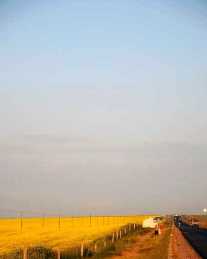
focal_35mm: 146
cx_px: 103
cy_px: 147
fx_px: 1115
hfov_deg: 10.6
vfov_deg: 13.2
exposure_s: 1/500
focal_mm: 85
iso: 200
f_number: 5.6
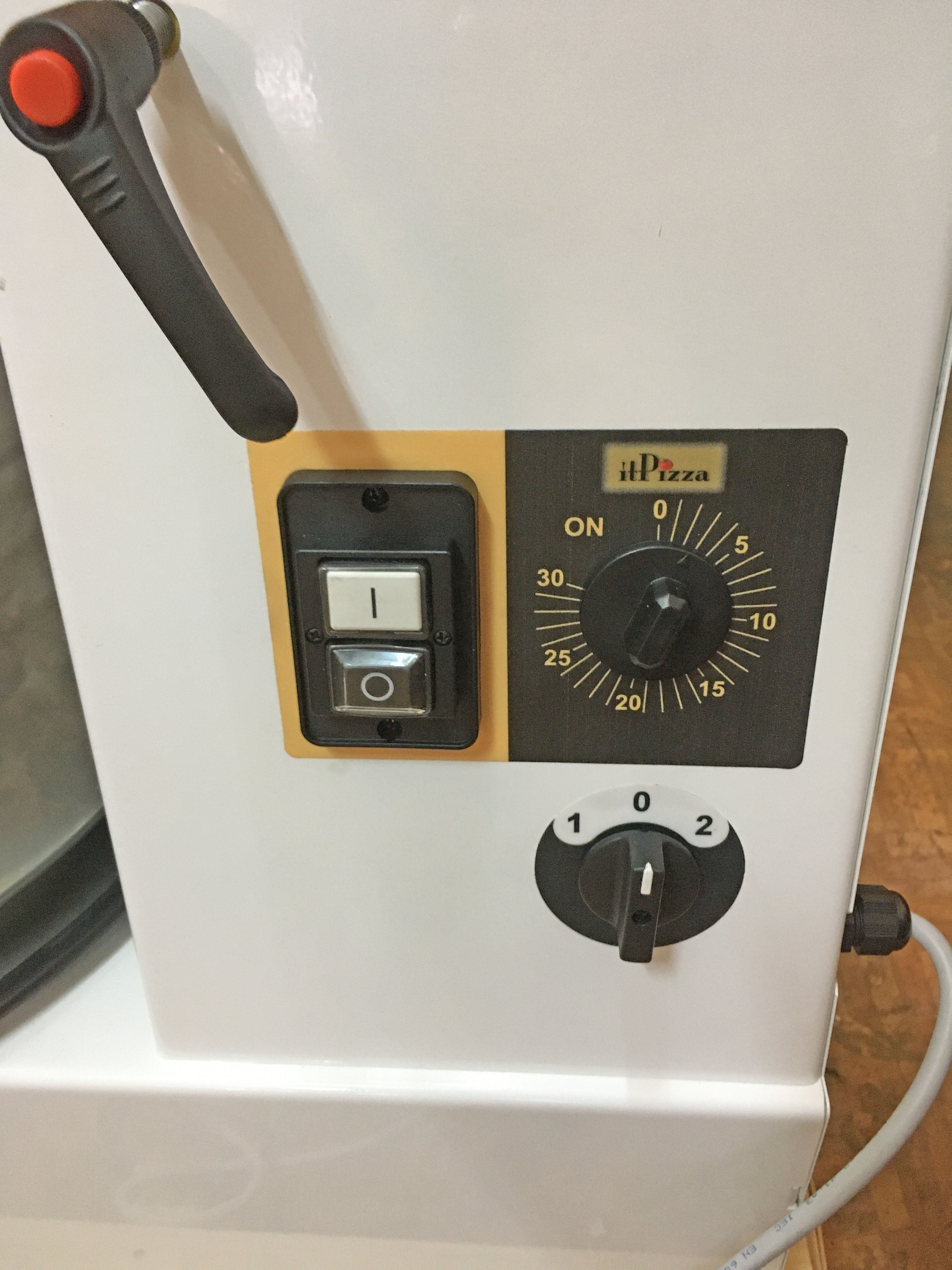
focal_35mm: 29
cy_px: 635
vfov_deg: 61.7
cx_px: 476
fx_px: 1063
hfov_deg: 48.2
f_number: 2.2
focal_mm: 4.15
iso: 200
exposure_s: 1/20
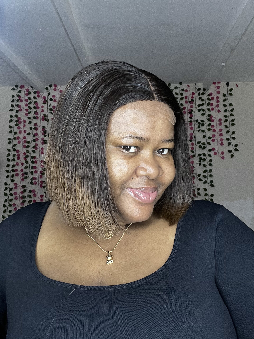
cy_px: 170
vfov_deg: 60.0
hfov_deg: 46.8
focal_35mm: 30
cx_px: 127
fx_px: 294
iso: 80
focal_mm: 2.71
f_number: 2.2
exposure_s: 1/50
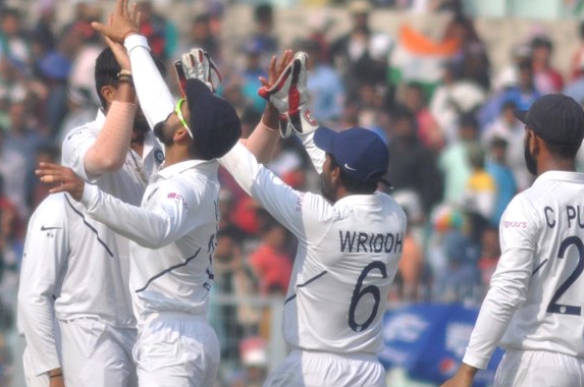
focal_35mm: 628
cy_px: 214
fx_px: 10170
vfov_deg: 2.2
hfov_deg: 3.3
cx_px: 187
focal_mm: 300
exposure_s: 1/2000
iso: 200
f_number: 4.5
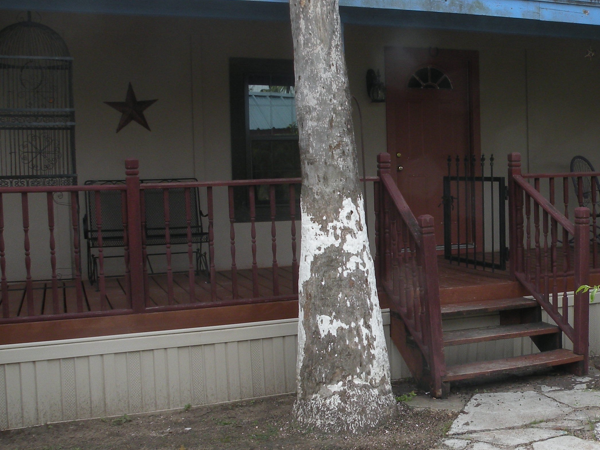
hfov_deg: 39.1
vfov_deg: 30.9
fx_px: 815
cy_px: 227
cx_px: 467
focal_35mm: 47
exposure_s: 1/160
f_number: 5
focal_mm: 4.7
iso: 64
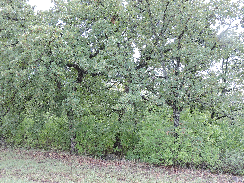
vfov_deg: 30.9
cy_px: 92
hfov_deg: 40.4
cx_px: 122
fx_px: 331
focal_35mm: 47
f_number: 3.5
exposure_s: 1/60
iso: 100
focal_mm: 8.4
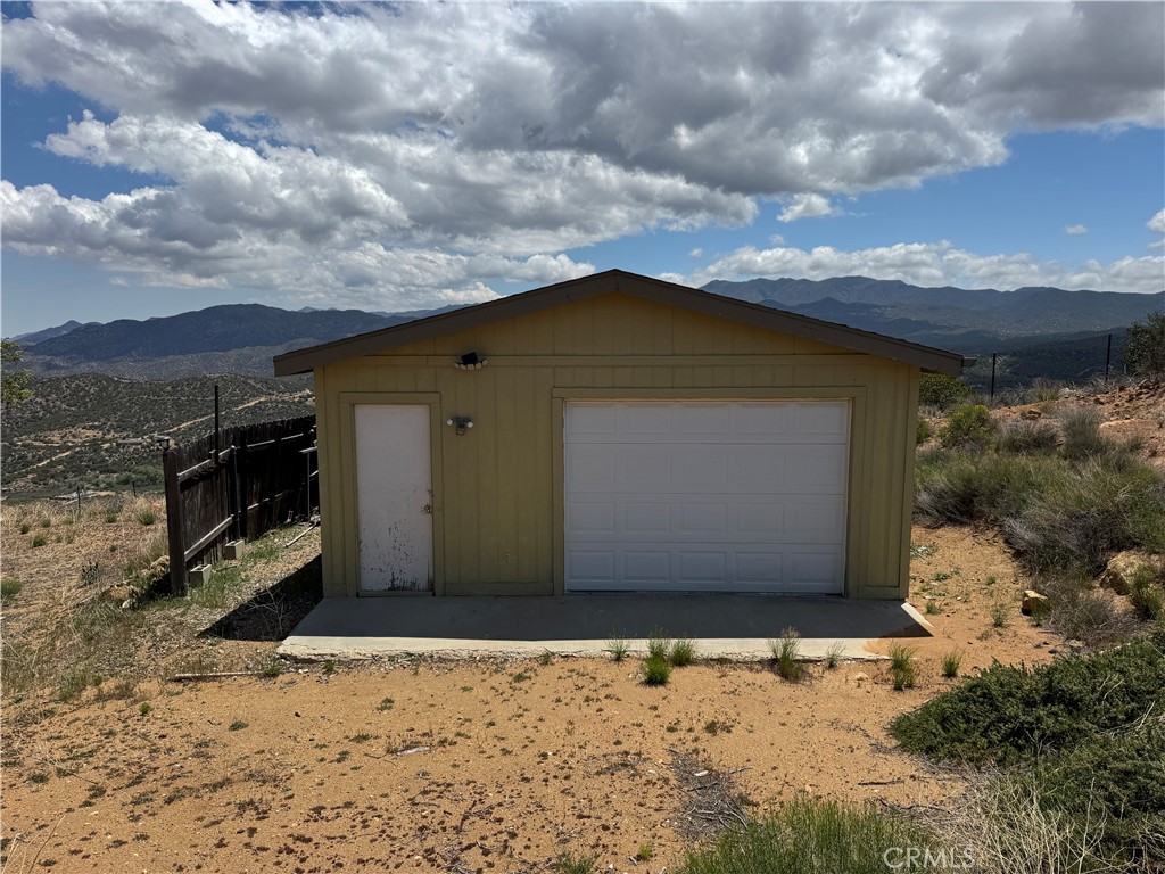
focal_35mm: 24
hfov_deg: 71.6
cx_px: 582
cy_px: 437
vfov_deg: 56.8
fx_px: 808
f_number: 1.78
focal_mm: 6.76
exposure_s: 1/7937
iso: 80
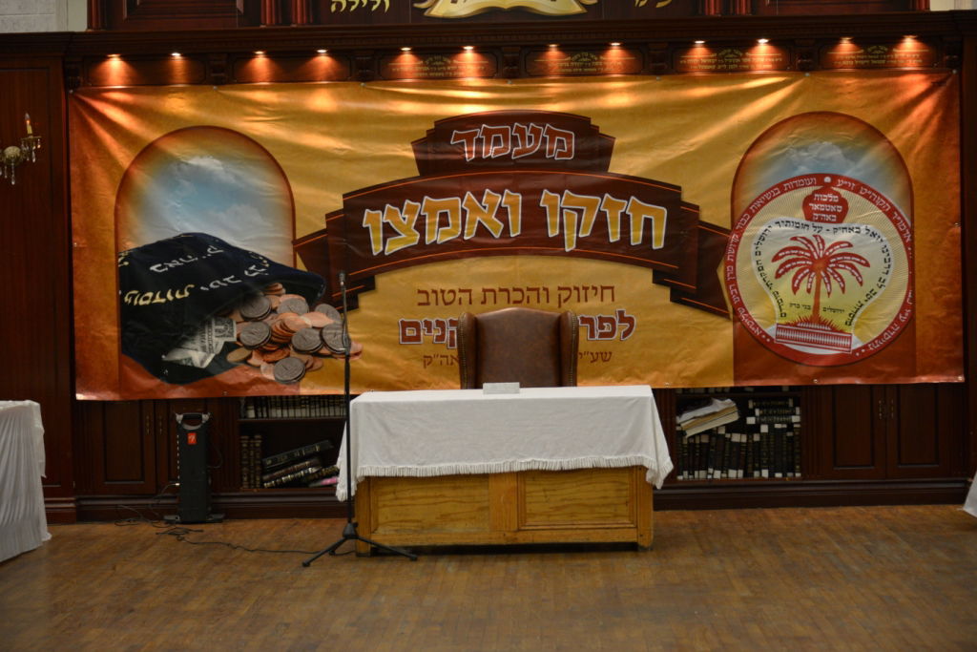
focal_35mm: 100
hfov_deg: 20.4
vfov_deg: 13.7
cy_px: 326
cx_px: 488
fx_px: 2714
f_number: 5.6
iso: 2000
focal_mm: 100
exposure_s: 1/100
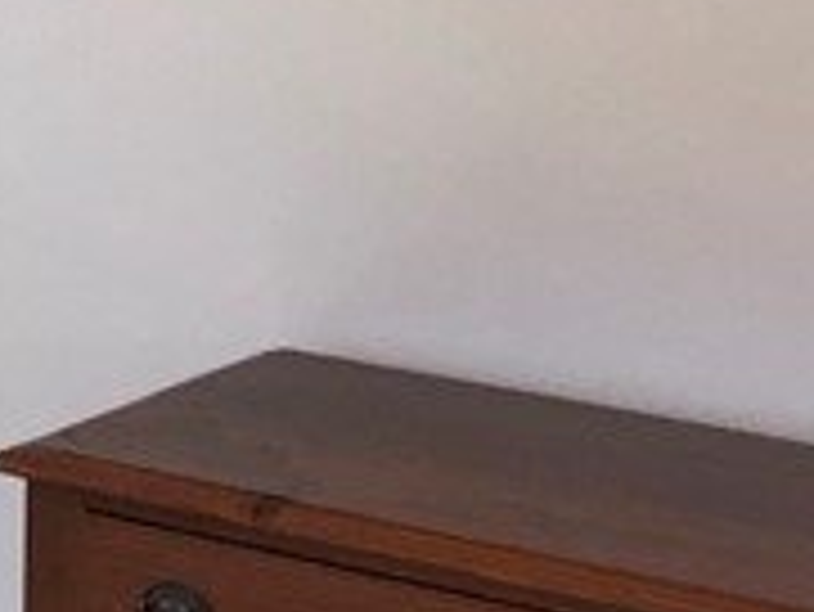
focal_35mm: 158
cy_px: -63
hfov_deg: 10.9
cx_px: -1039
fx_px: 3718
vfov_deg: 9.3
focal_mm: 4
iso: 40
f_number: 1.8
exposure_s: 1/15
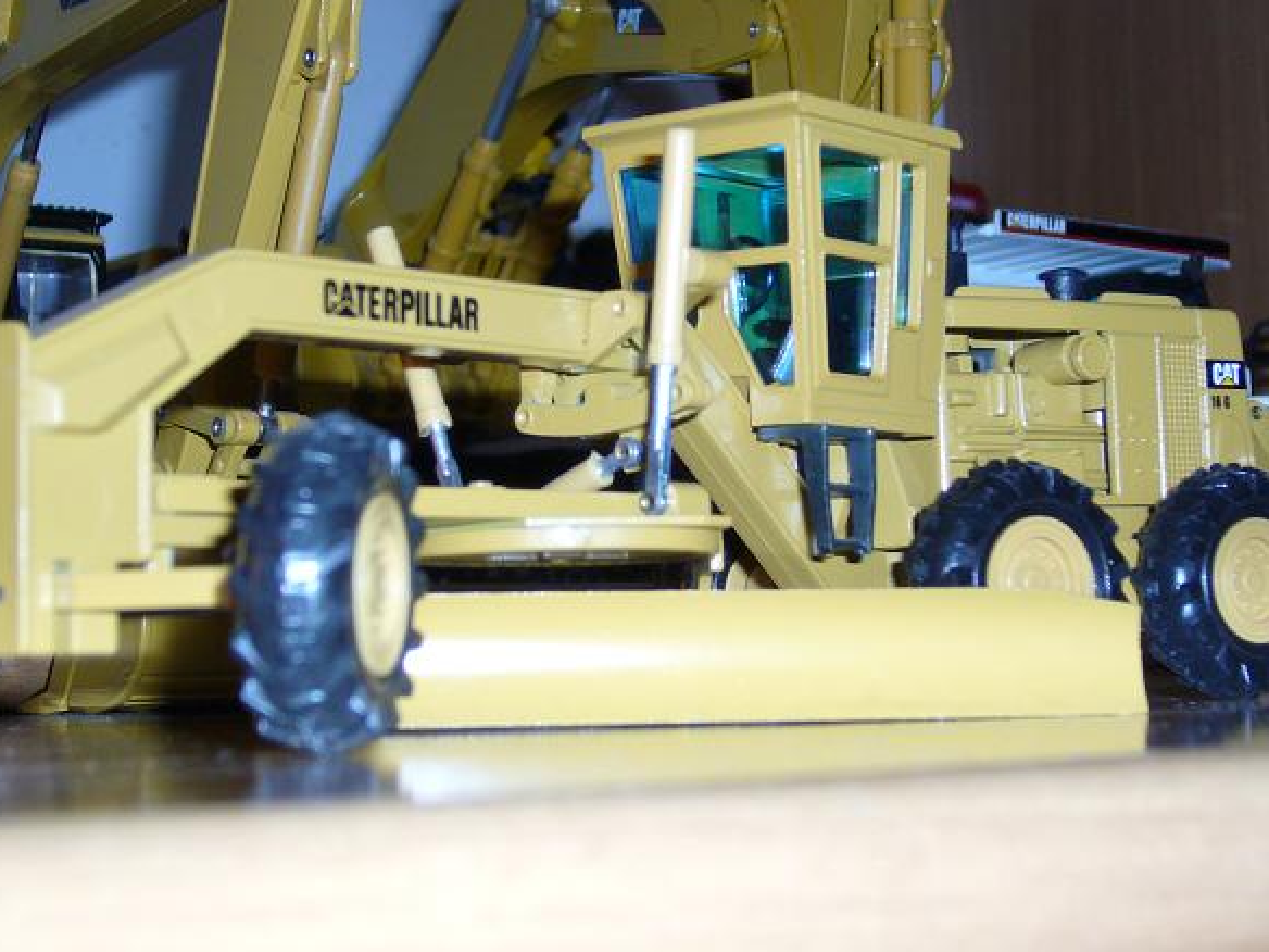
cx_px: 611
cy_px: 417
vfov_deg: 19.4
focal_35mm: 76
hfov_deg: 25.7
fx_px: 2786
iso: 100
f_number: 3.8
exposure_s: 1/30
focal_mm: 10.4
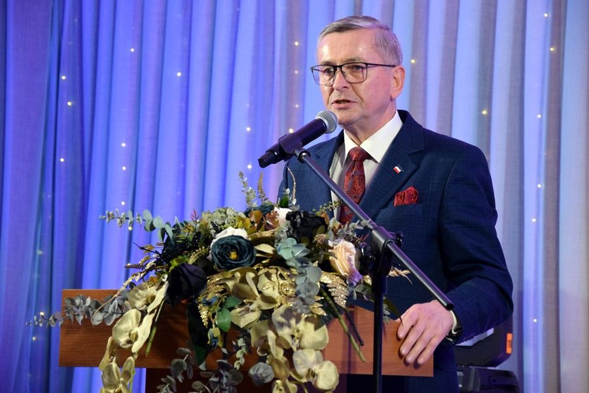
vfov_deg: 10.2
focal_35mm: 135
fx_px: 2209
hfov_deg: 15.2
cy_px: 196
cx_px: 294
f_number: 5.6
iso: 2500
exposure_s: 1/100
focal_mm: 90
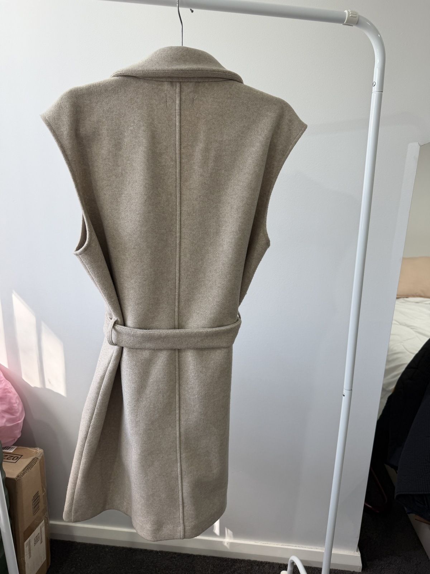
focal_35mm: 24
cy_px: 287
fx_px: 398
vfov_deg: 71.6
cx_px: 215
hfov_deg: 56.8
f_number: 1.78
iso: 64
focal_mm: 6.76
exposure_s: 1/100
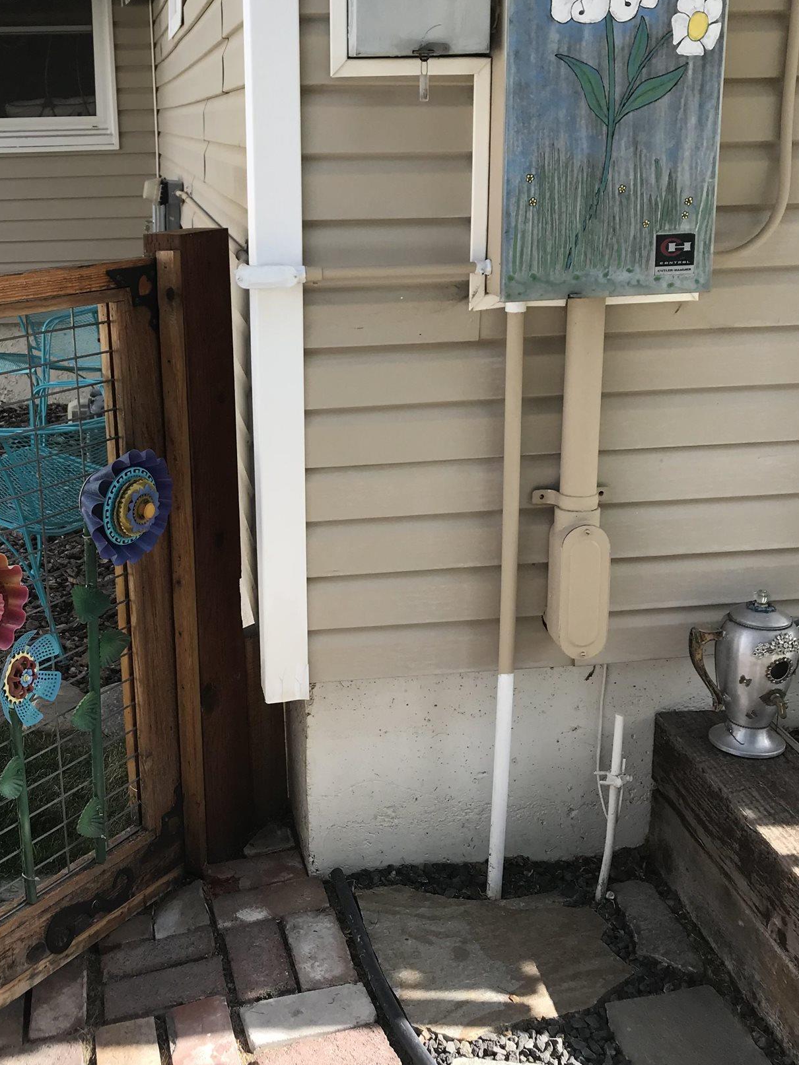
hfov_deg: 35.5
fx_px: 1231
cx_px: 248
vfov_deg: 46.7
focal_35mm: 40
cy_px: 473
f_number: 1.8
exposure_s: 1/754
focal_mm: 3.99
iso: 20
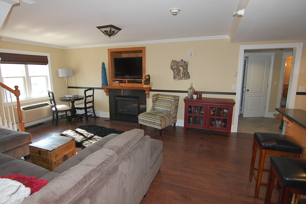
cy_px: 101
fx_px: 158
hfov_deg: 88.3
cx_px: 148
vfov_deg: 65.7
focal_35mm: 19
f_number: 4
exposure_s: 1/60
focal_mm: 11
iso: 400
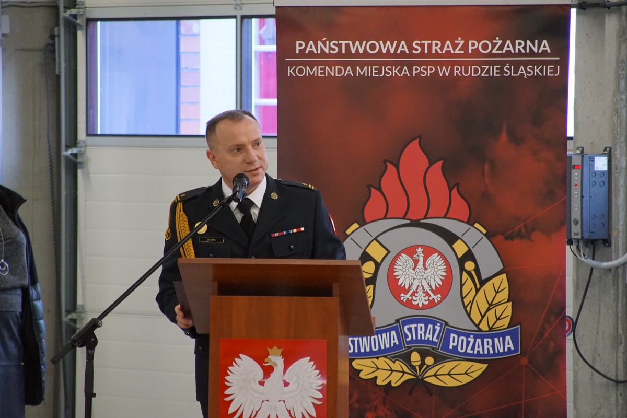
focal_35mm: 300
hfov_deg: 6.9
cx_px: 314
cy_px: 209
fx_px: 5225
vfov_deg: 4.6
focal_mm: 200
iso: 3200
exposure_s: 1/100
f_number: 6.3
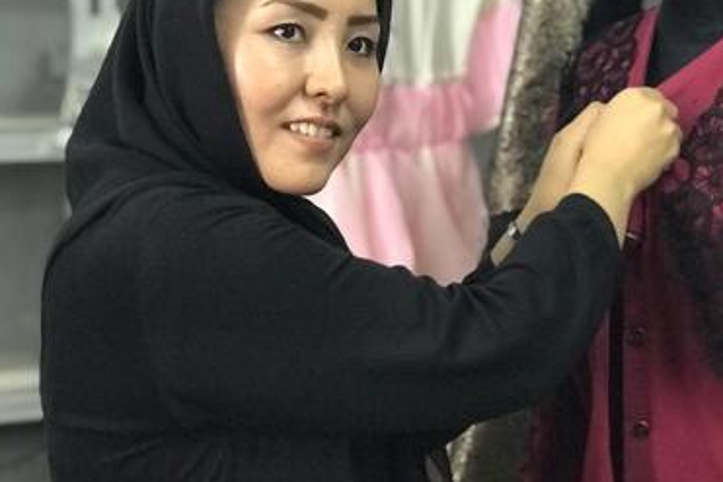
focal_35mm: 80
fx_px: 1606
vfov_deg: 17.0
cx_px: 450
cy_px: 138
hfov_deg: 25.3
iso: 1000
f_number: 2.8
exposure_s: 1/50
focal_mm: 6.6
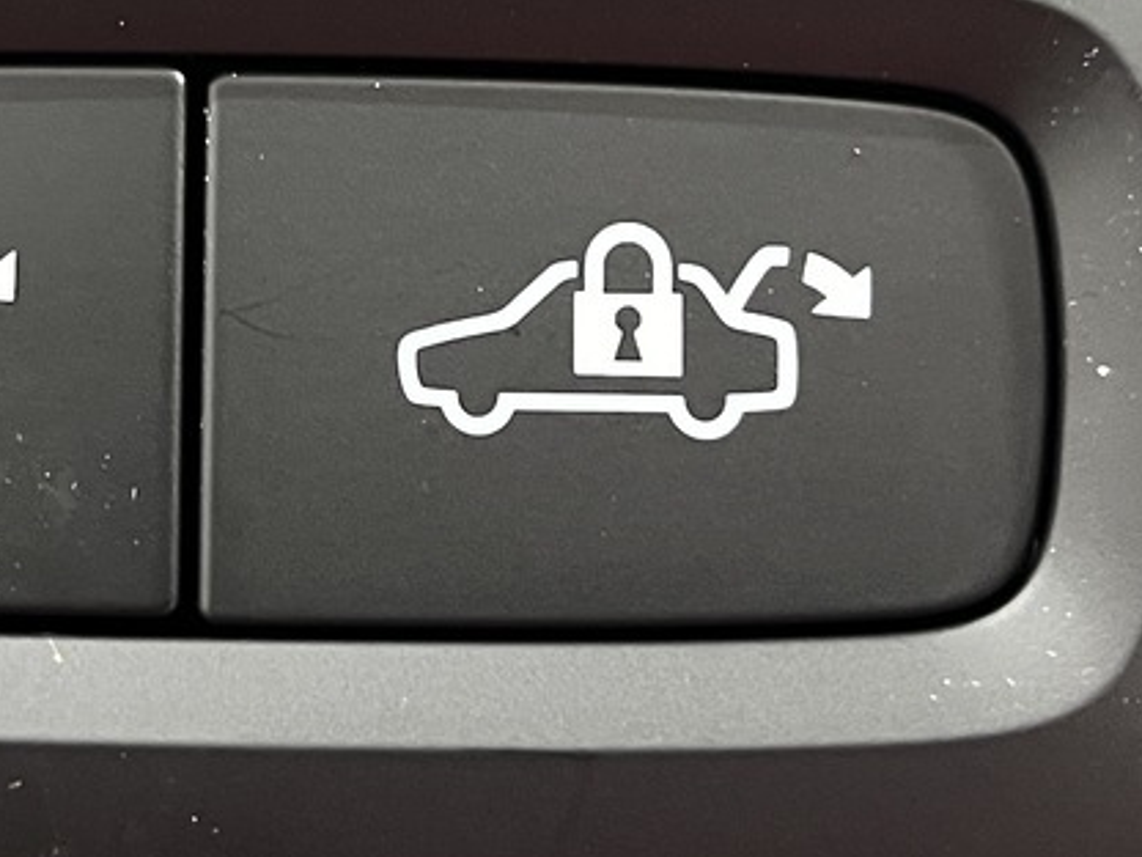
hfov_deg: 21.5
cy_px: 74
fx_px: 2969
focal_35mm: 90
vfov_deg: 16.2
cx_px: 247
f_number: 1.6
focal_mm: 5.1
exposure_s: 1/54
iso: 500
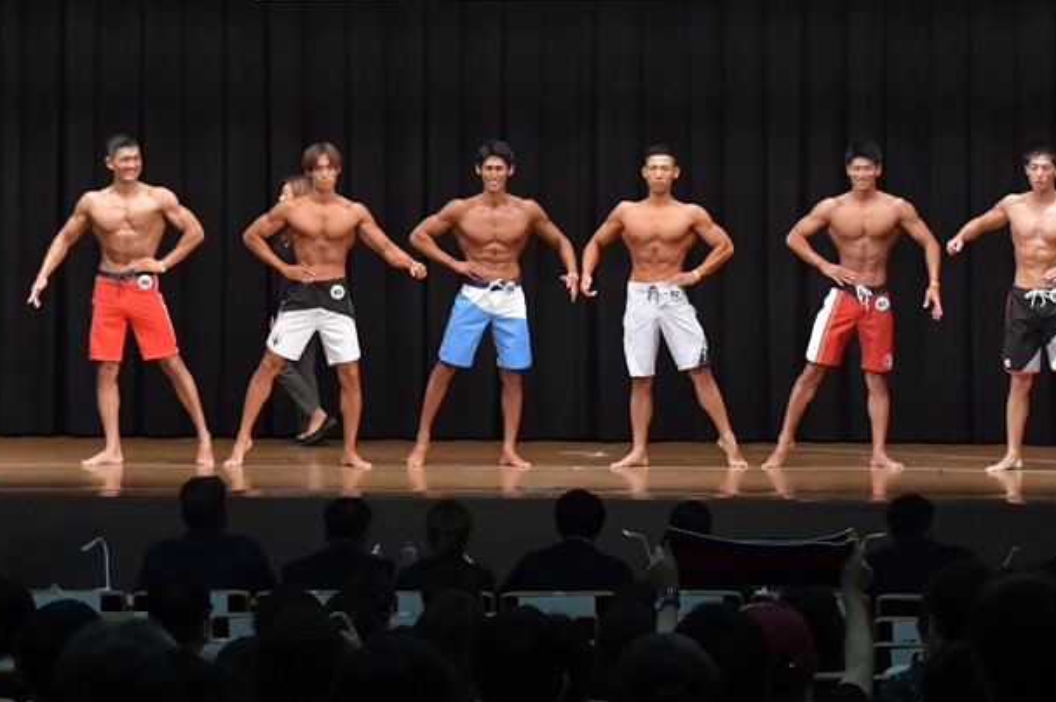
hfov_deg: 17.2
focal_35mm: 119
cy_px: 294
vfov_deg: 11.5
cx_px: 572
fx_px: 3488
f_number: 5.6
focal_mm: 62
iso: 6400
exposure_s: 1/400
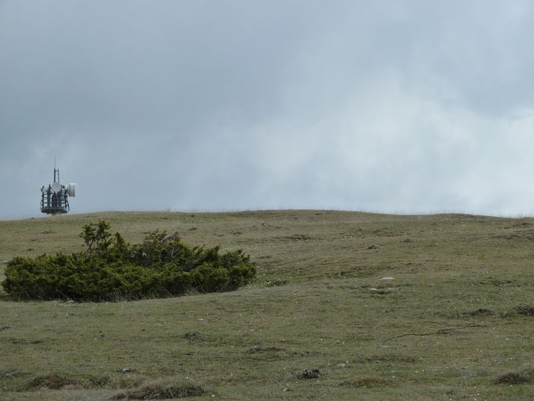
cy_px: 200
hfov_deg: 17.7
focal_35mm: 111
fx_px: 1712
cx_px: 267
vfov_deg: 13.3
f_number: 5.6
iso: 125
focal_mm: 18.2
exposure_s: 1/640
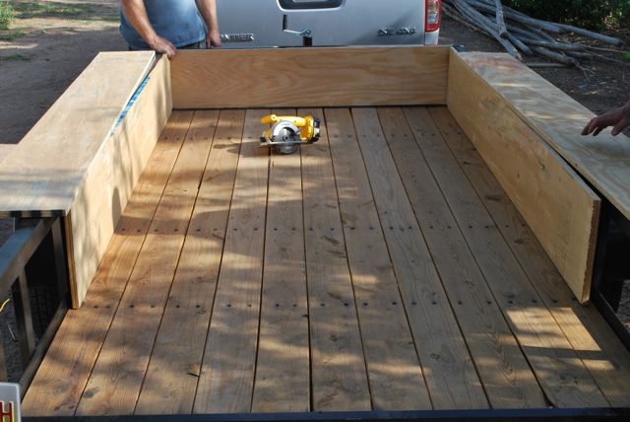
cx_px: 315
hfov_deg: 38.8
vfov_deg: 26.5
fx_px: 893
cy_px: 211
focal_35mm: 51
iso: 200
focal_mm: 34
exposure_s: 1/160
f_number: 9
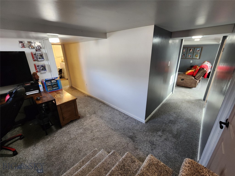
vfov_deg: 89.9
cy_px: 88
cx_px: 118
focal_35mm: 13
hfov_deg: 106.2
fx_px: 88
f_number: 2.2
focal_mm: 2.2
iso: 320
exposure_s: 1/40
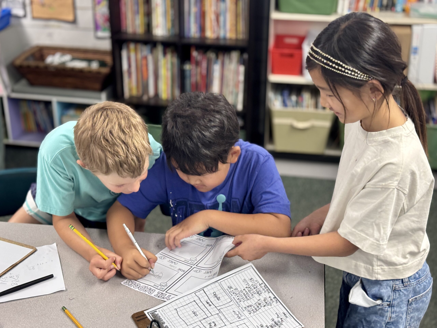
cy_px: 164
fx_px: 606
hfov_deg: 39.7
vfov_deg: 30.3
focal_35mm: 48
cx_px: 218
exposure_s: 1/60
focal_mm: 6.76
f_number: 1.78
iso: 125
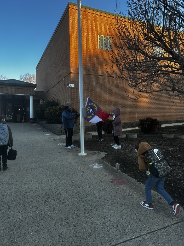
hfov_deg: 53.1
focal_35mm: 26
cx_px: 92
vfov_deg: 67.3
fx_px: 184
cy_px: 123
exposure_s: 1/401
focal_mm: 5.7
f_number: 1.5
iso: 50
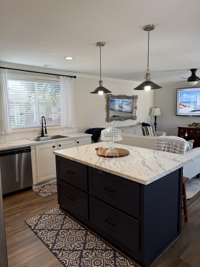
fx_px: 185
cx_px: 100
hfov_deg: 56.8
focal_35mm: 24
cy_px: 134
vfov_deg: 71.6
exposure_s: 1/132
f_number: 1.78
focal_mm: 6.76
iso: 80
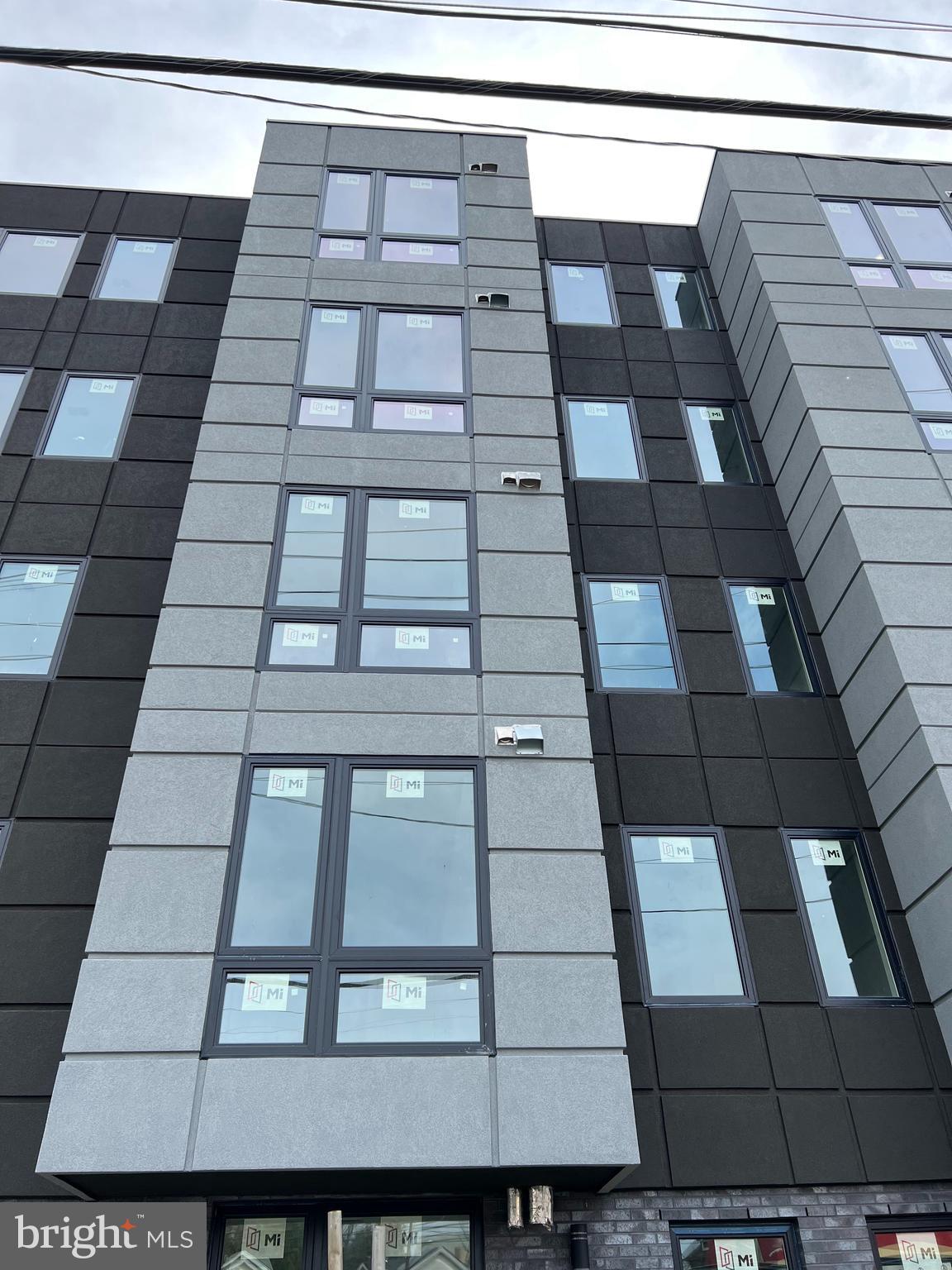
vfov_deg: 67.3
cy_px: 635
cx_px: 476
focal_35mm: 26
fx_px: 953
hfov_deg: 53.1
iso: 50
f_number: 1.5
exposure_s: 1/1377
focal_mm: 5.7
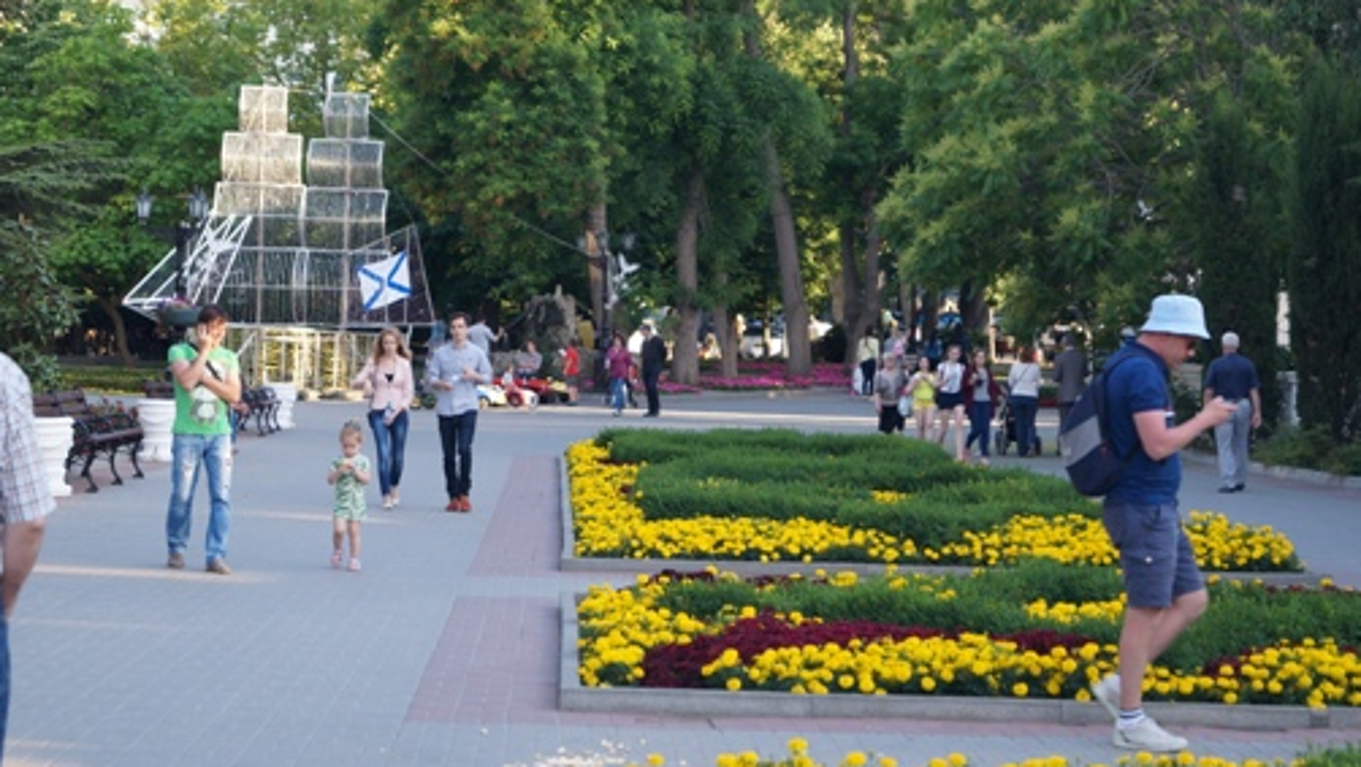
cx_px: 685
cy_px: 344
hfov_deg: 23.7
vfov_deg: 13.5
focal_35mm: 90
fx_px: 3250
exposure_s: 1/100
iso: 250
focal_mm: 55
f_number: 5.6
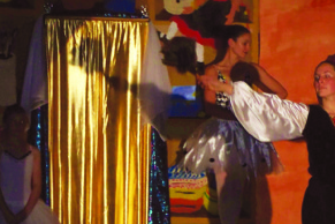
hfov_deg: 7.8
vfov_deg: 5.2
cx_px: 239
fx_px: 2456
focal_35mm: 264
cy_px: 148
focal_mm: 20.3
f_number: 3.2
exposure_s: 1/50
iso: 250
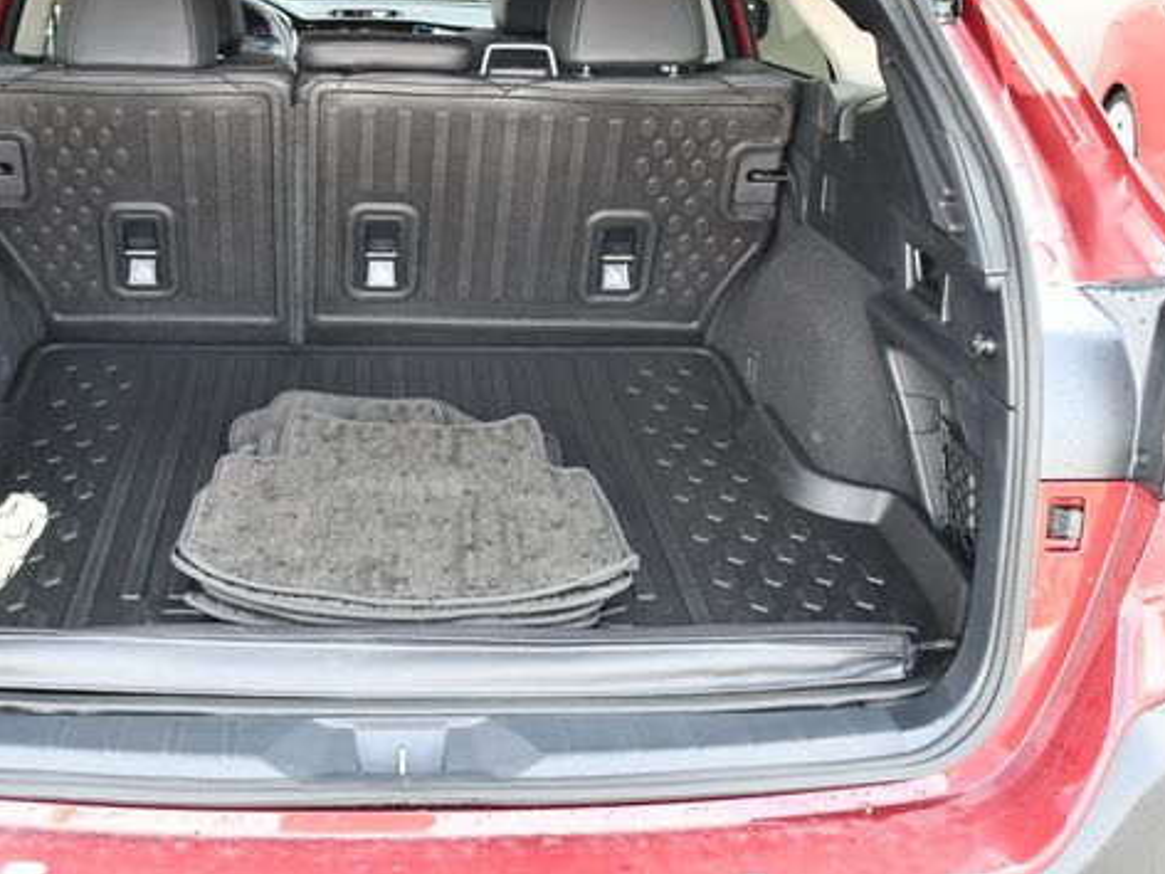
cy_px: 356
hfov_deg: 40.0
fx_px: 1582
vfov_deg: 30.8
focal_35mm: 47
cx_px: 392
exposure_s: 1/250
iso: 640
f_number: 3.5
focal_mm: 18
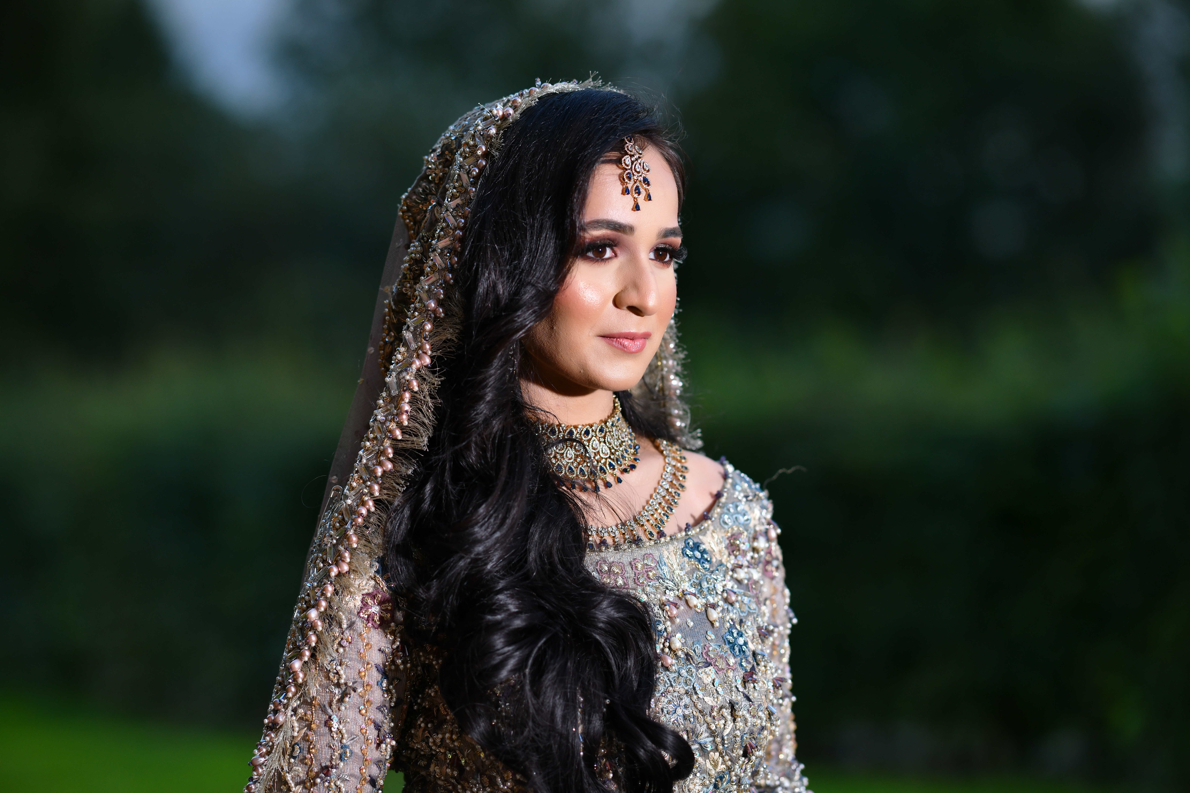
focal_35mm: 105
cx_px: 595
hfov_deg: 19.5
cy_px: 396
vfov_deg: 13.0
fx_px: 3471
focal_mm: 105
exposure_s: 1/2000
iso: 250
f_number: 2.2
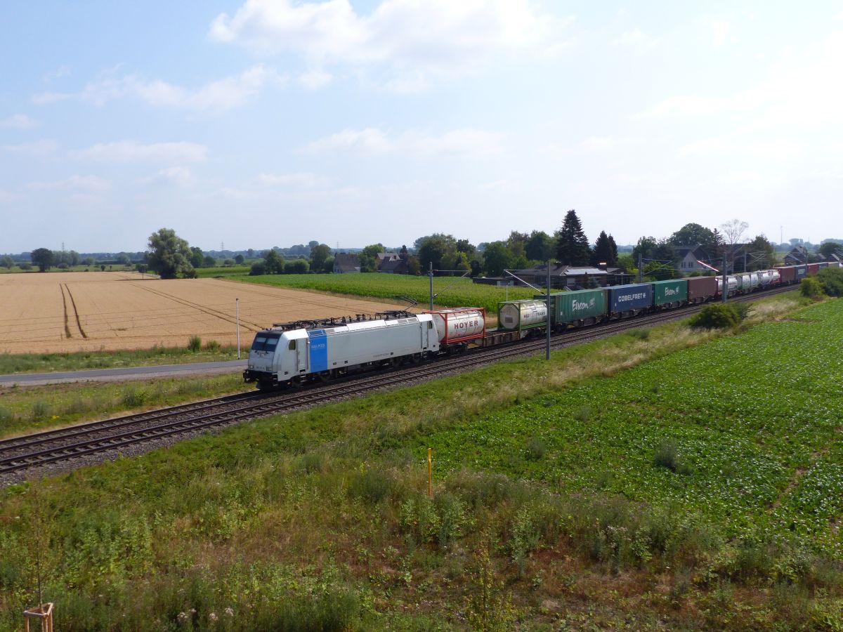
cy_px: 316
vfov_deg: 44.2
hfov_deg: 56.8
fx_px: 779
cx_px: 422
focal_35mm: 32
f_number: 4
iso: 100
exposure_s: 1/1300
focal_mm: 5.7
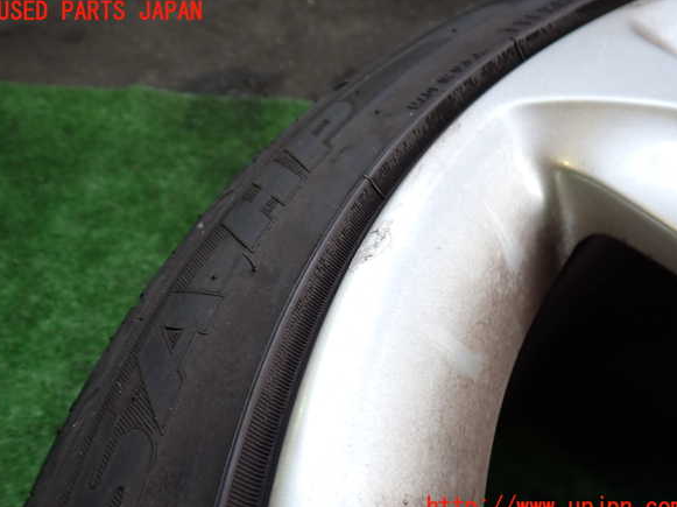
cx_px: 340
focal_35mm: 31
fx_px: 606
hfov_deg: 58.4
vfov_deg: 45.4
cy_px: 260
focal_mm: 5.4
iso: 125
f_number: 2.3
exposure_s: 1/125
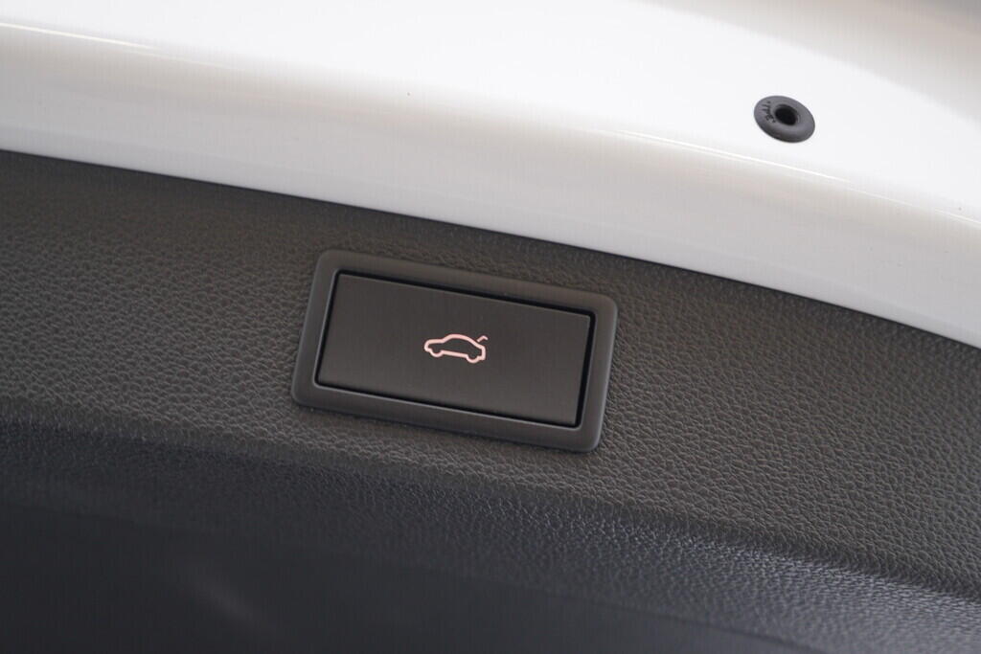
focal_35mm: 36
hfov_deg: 53.1
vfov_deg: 36.9
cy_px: 327
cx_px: 490
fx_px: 981
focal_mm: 24
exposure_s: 1/40
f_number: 2.8
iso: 160
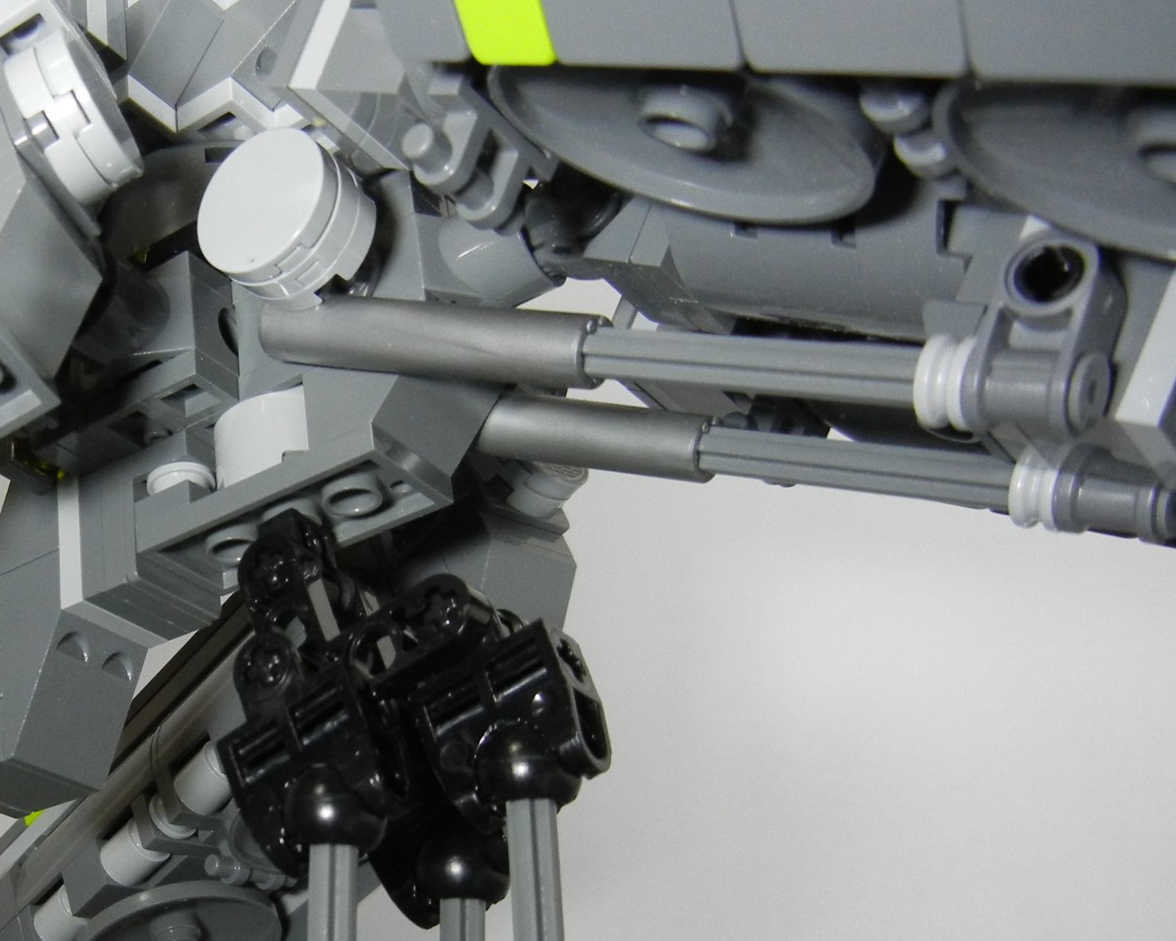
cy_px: 714
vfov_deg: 26.8
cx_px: 89
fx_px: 1949
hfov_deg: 31.8
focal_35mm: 56
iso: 400
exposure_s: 1/40.7
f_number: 3.5
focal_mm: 5.4
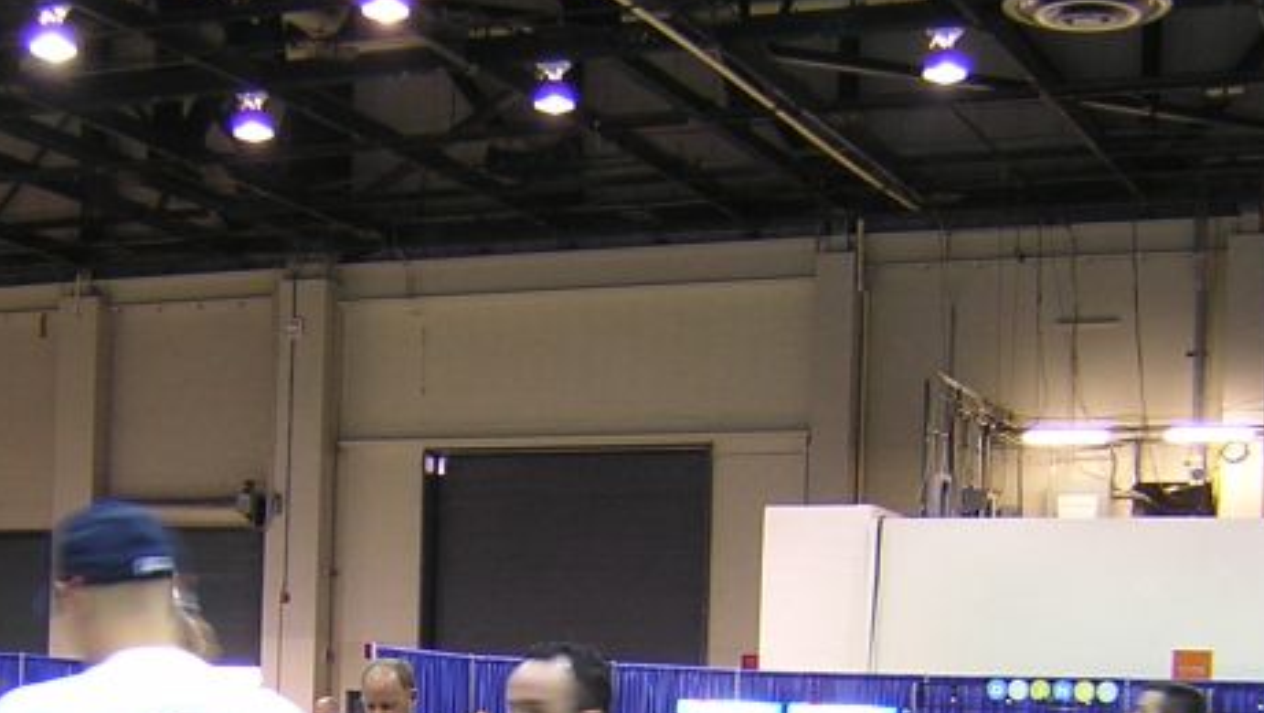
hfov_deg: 30.9
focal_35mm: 68
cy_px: 784
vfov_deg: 17.2
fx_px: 2281
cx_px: 557
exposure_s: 1/3.7
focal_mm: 4.7
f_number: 2.6
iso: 100
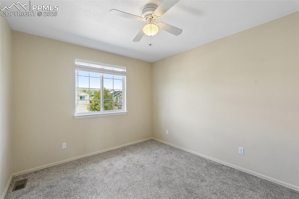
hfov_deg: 100.4
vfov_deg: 77.3
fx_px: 125
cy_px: 100
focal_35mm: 15
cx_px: 150
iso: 640
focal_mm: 10
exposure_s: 1/50
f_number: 9
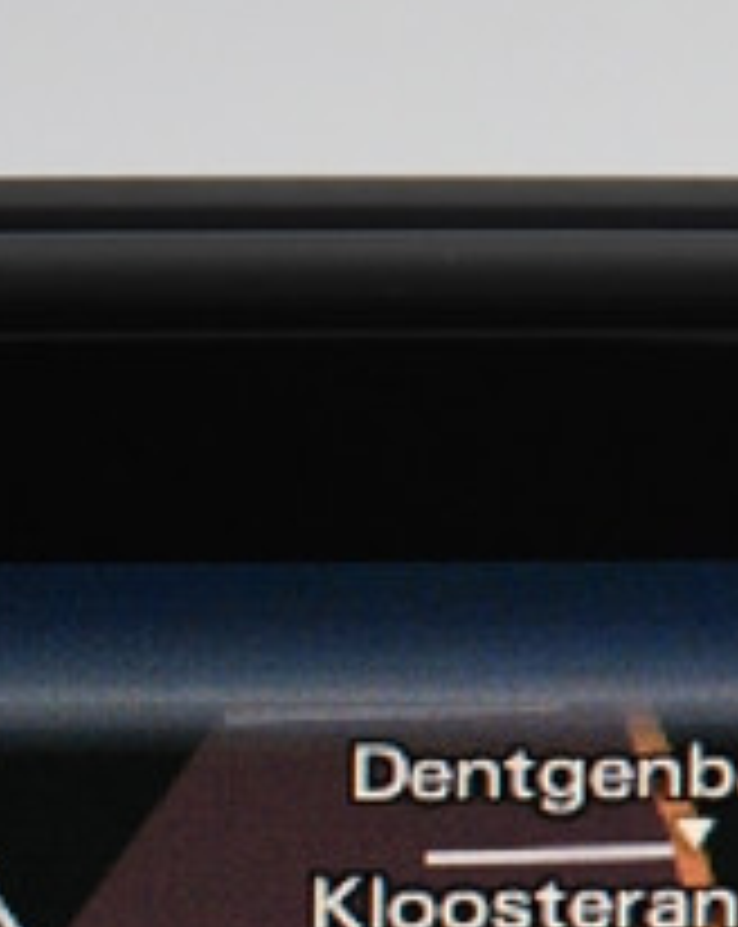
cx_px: 513
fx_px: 13445
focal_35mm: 491
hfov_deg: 3.1
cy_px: 1190
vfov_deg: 3.9
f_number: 4
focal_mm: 70
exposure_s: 1/125
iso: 2000
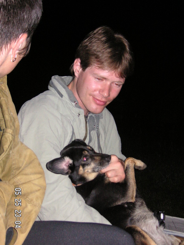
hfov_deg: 27.5
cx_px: 92
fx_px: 376
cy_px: 122
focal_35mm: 53
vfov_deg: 36.2
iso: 160
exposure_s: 1/45
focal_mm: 8.9
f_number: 3.6
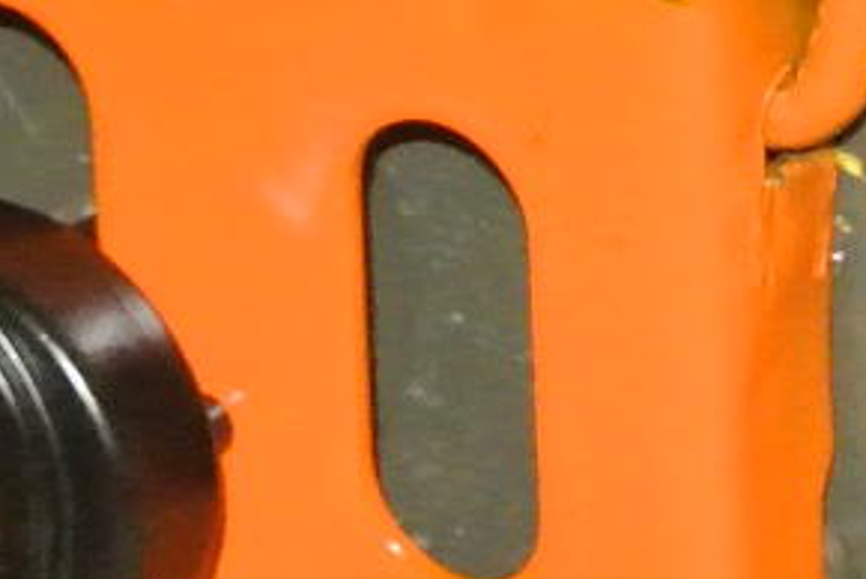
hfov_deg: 4.9
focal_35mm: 421
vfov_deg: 3.3
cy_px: 215
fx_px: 10137
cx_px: 1096
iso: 3200
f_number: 5
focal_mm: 23.6
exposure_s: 1/60
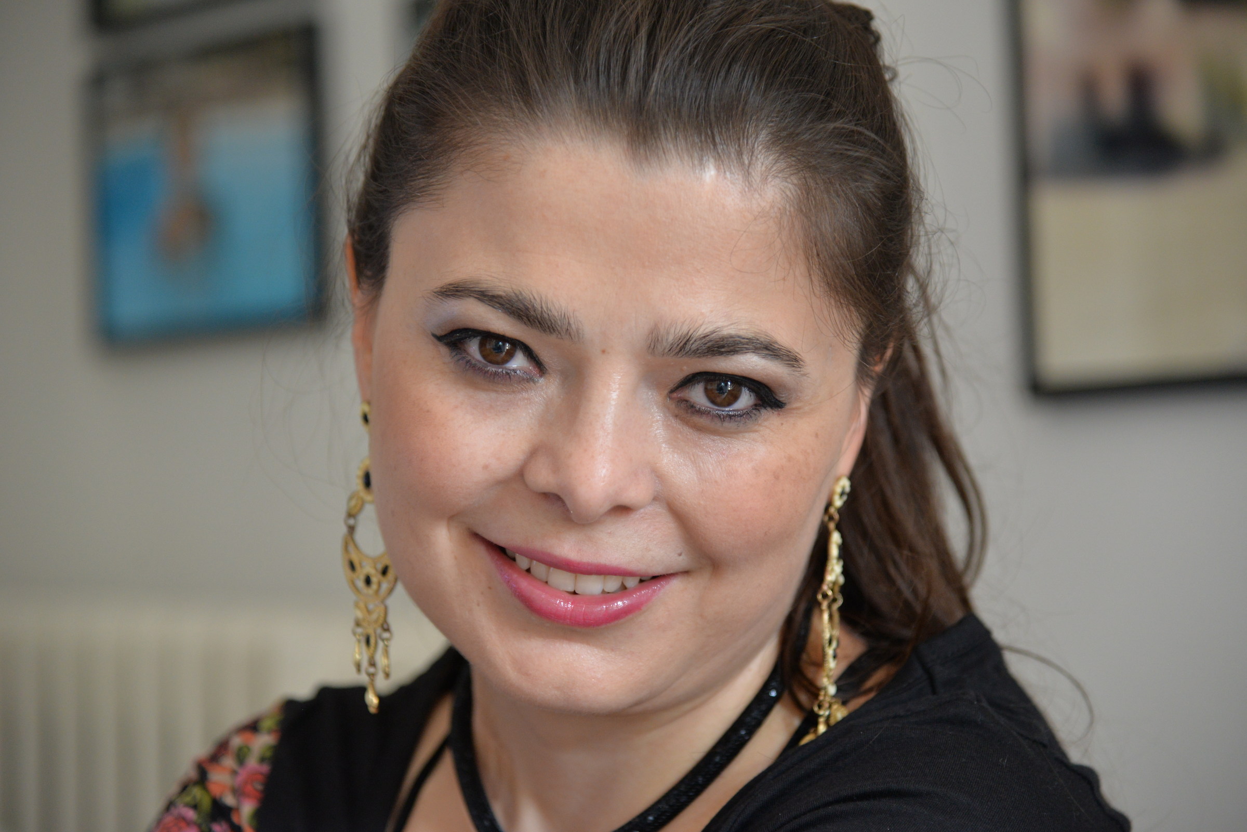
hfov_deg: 17.1
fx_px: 4158
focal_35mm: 120
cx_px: 624
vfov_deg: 11.4
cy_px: 416
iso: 1600
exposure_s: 1/125
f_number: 4
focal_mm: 120
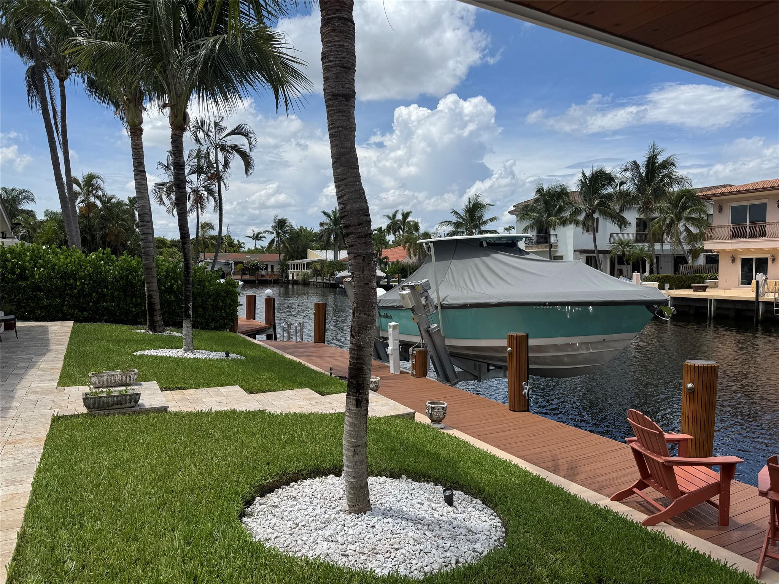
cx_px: 390
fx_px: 540
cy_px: 292
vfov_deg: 56.8
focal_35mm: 24
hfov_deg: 71.6
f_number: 1.78
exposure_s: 1/7092
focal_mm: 6.76
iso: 80
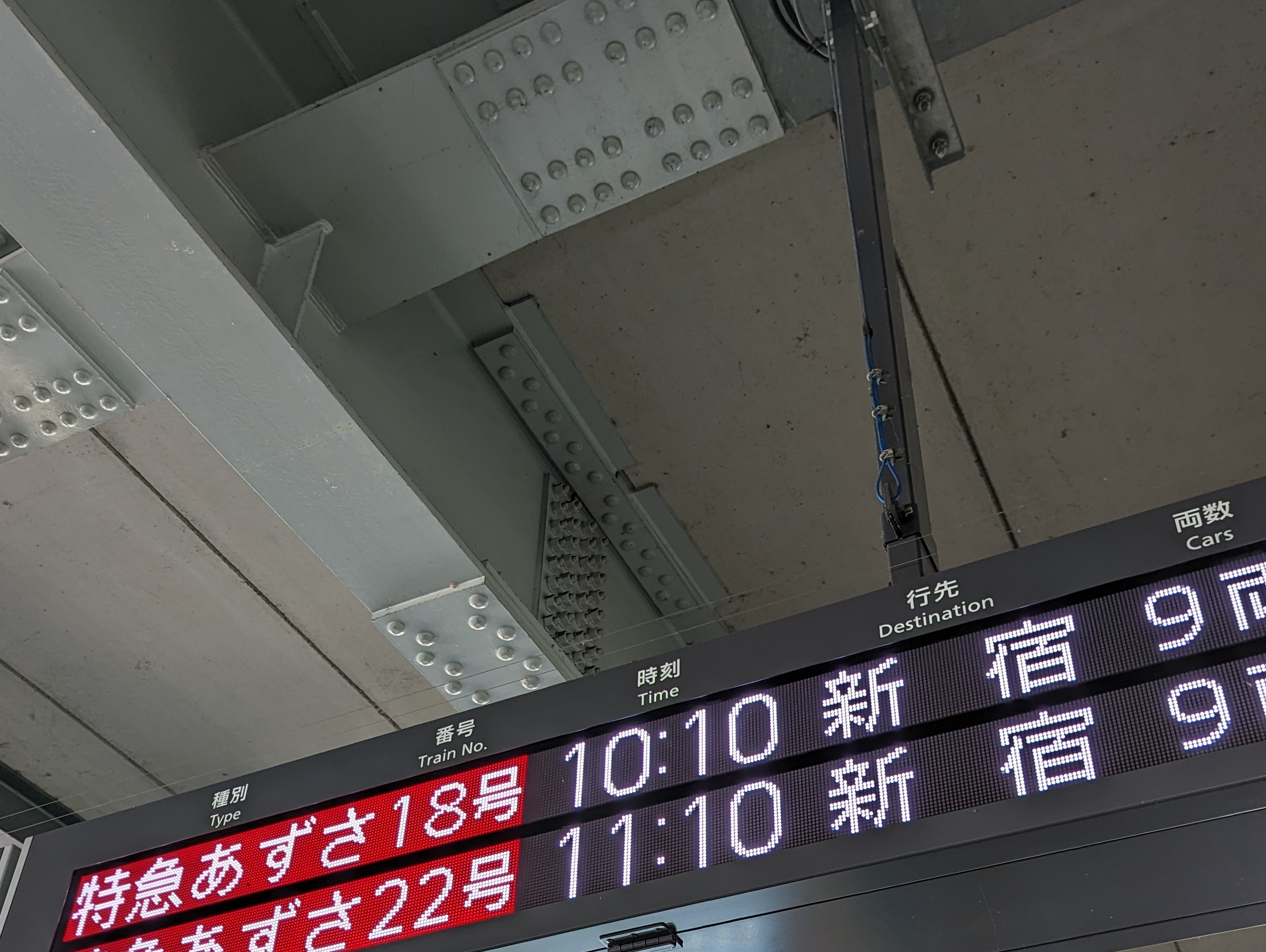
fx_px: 1428
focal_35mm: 39
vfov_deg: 35.9
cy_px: 730
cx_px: 666
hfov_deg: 47.8
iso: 40
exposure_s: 1/43.2
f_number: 1.85
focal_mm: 6.81
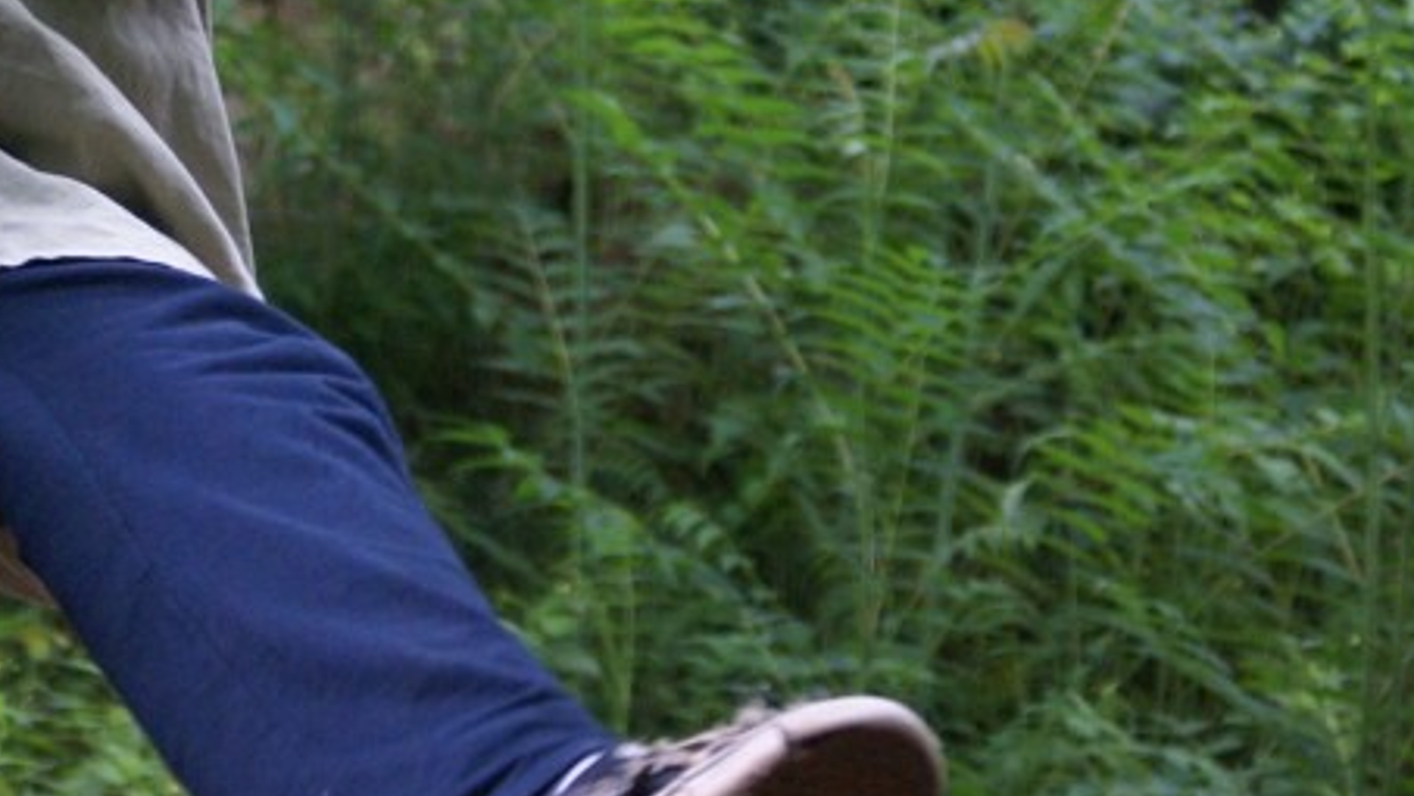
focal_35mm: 249
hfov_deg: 8.6
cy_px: -120
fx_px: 9338
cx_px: 203
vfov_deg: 4.9
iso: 800
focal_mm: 70
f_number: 5.6
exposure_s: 1/60
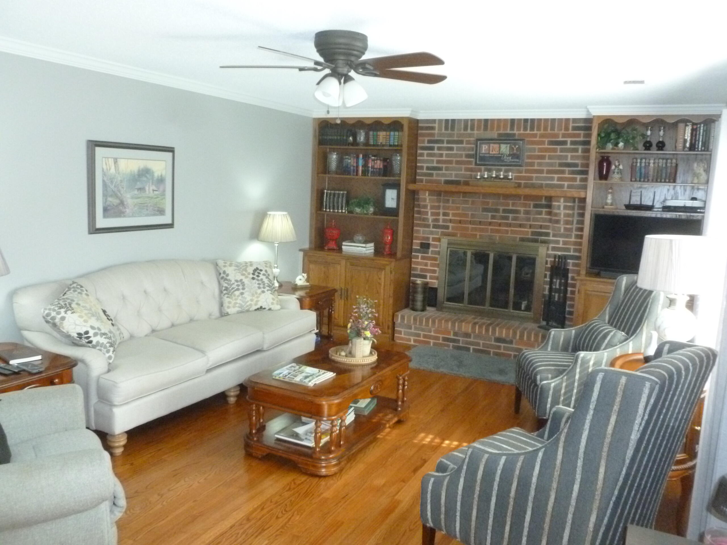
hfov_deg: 63.4
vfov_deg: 49.7
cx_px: 364
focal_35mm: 28
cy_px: 272
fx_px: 588
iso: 640
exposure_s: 1/60
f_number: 3.3
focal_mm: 5
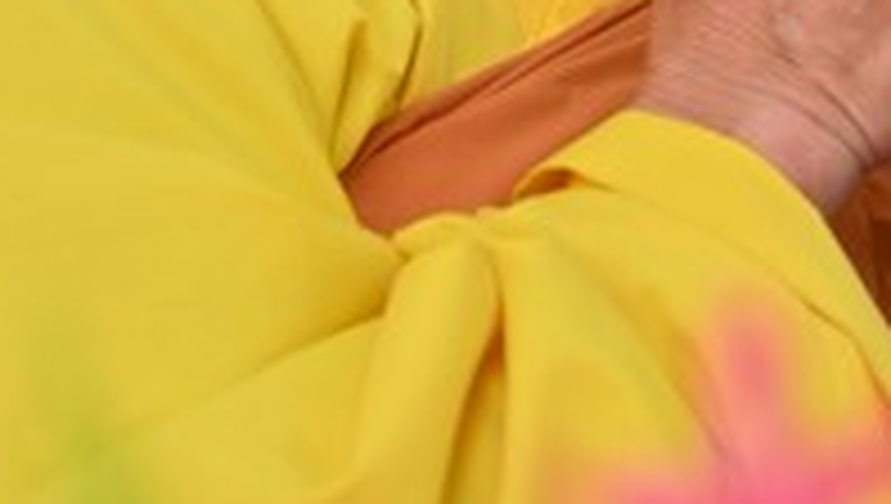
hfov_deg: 5.2
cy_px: -108
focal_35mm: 412
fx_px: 9747
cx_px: 623
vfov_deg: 3.0
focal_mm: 120
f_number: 4.5
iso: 250
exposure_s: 1/100
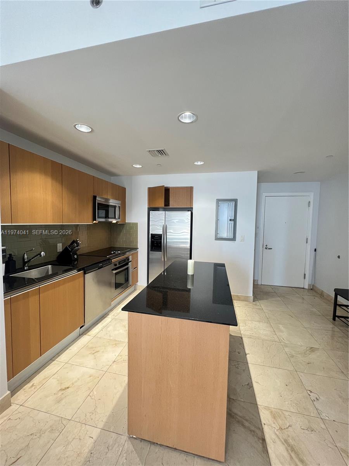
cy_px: 233
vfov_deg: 106.2
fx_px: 175
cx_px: 174
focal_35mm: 13
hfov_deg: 89.9
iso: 200
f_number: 1.8
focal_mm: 1.57
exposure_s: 1/60
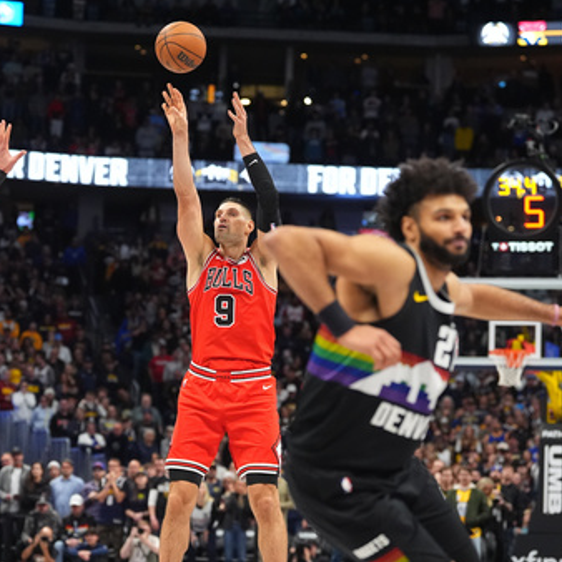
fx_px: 2388
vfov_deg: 13.4
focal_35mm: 130
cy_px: 280
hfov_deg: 13.4
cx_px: 241
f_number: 3.2
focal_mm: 101
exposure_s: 1/1600
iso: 5000
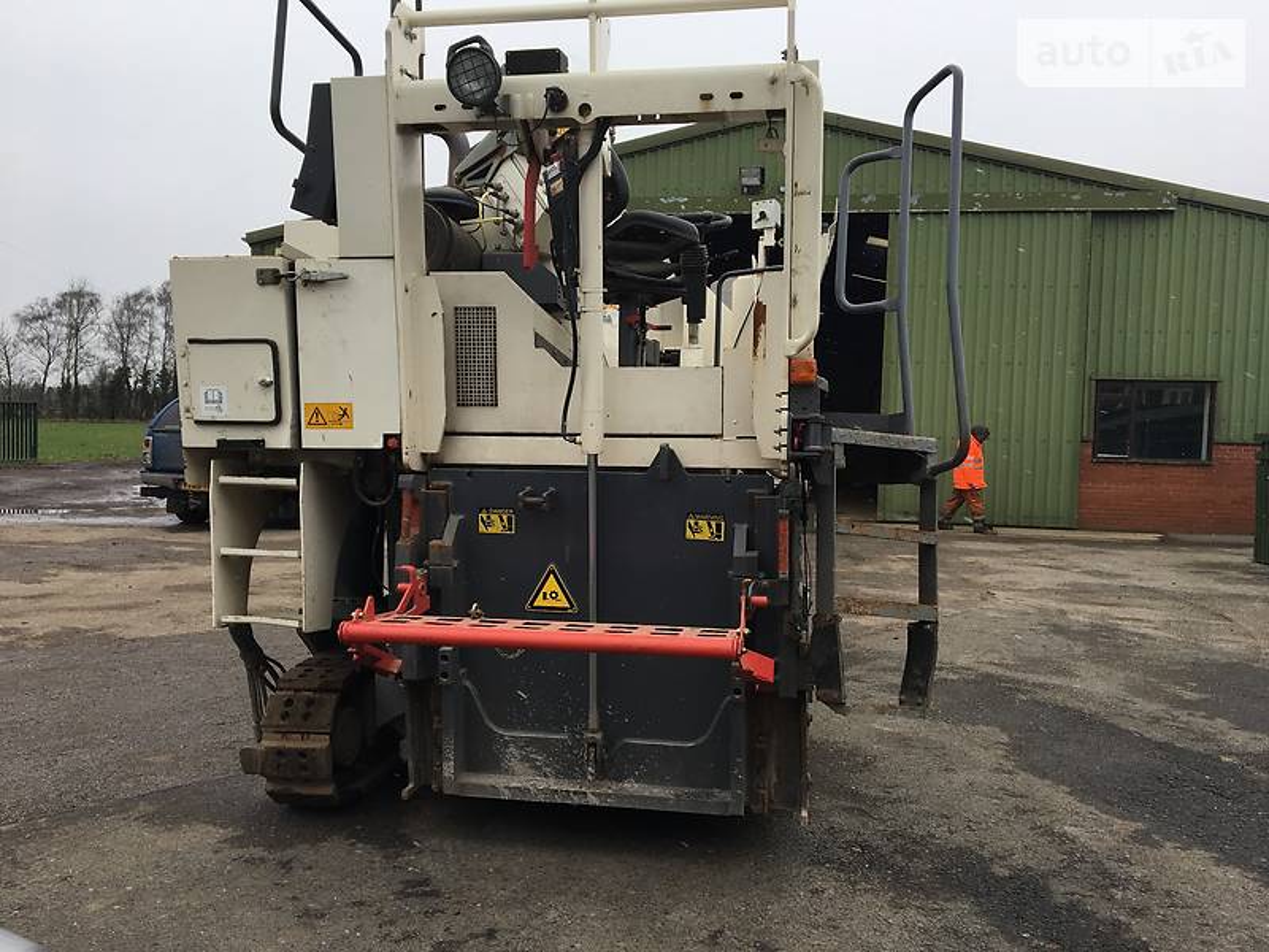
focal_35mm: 29
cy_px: 476
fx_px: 1063
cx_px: 634
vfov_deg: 48.2
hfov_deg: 61.7
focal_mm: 4.2
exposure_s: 1/282
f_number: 2.2
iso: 25
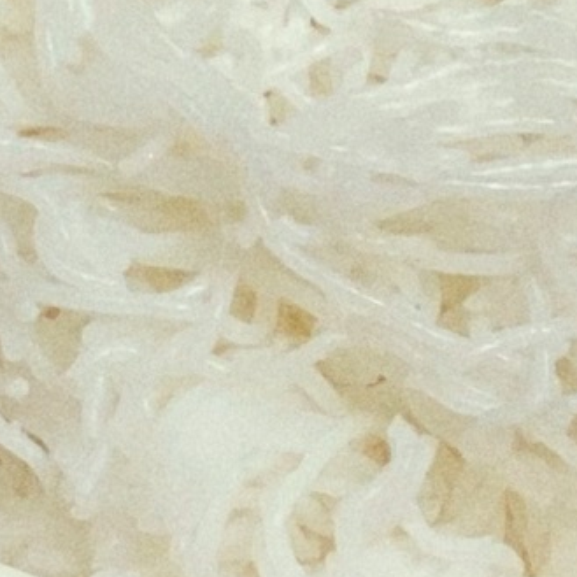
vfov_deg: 4.6
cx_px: -407
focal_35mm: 382
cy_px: 116
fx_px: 7204
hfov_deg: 4.5
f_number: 2
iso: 160
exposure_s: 1/122
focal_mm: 6
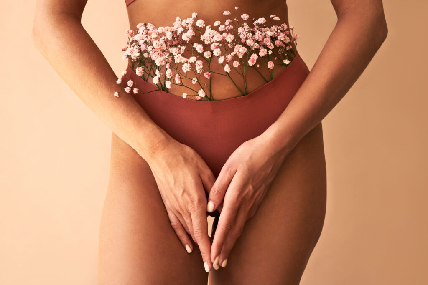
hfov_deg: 39.6
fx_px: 594
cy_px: 142
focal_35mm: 50
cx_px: 214
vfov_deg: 27.0
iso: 100
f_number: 6.3
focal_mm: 50
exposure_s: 1/125
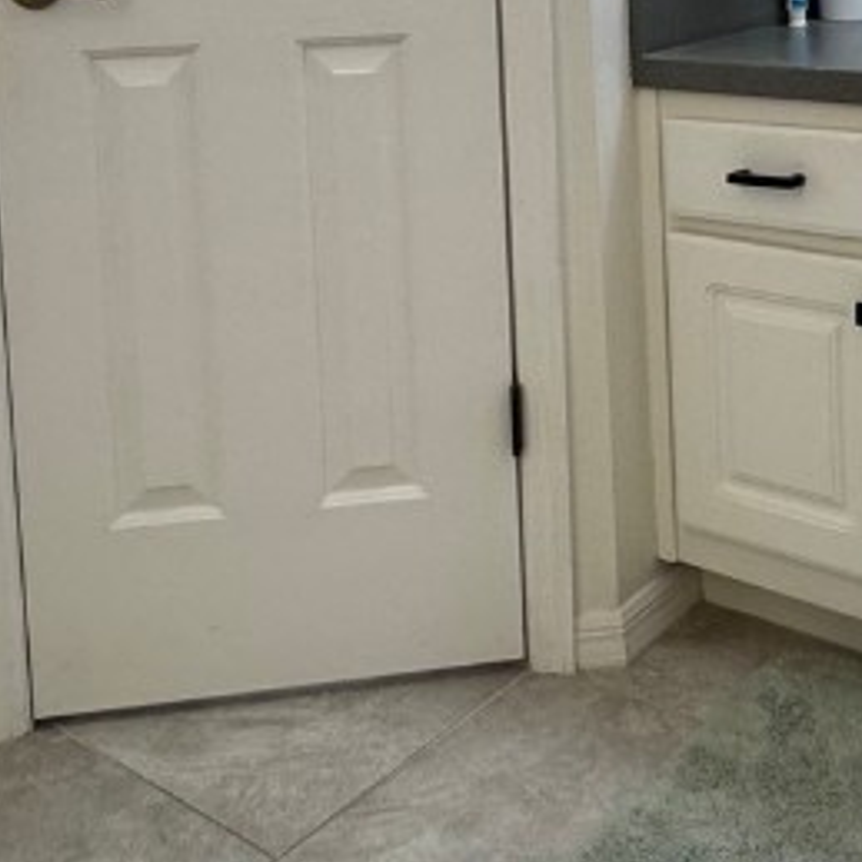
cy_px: -40
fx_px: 1380
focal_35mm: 49
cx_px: 626
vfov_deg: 31.5
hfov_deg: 34.1
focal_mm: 2.22
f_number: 2.2
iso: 160
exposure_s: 1/120
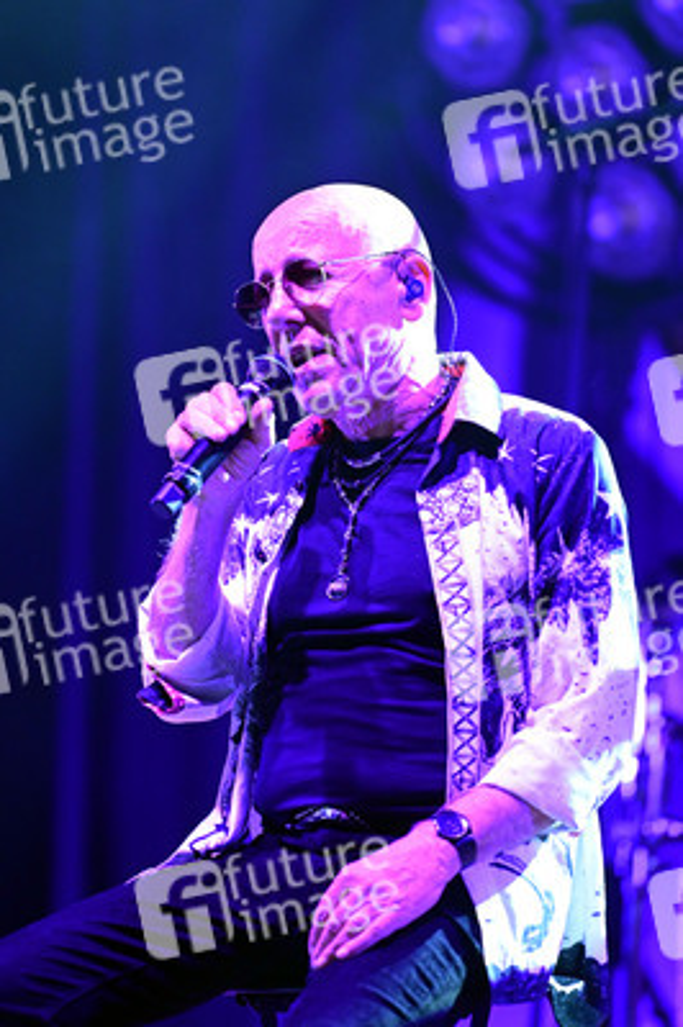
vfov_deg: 10.3
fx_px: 5701
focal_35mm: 200
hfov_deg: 6.9
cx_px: 342
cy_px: 514
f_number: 2.8
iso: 4000
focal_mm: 200
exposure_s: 1/320
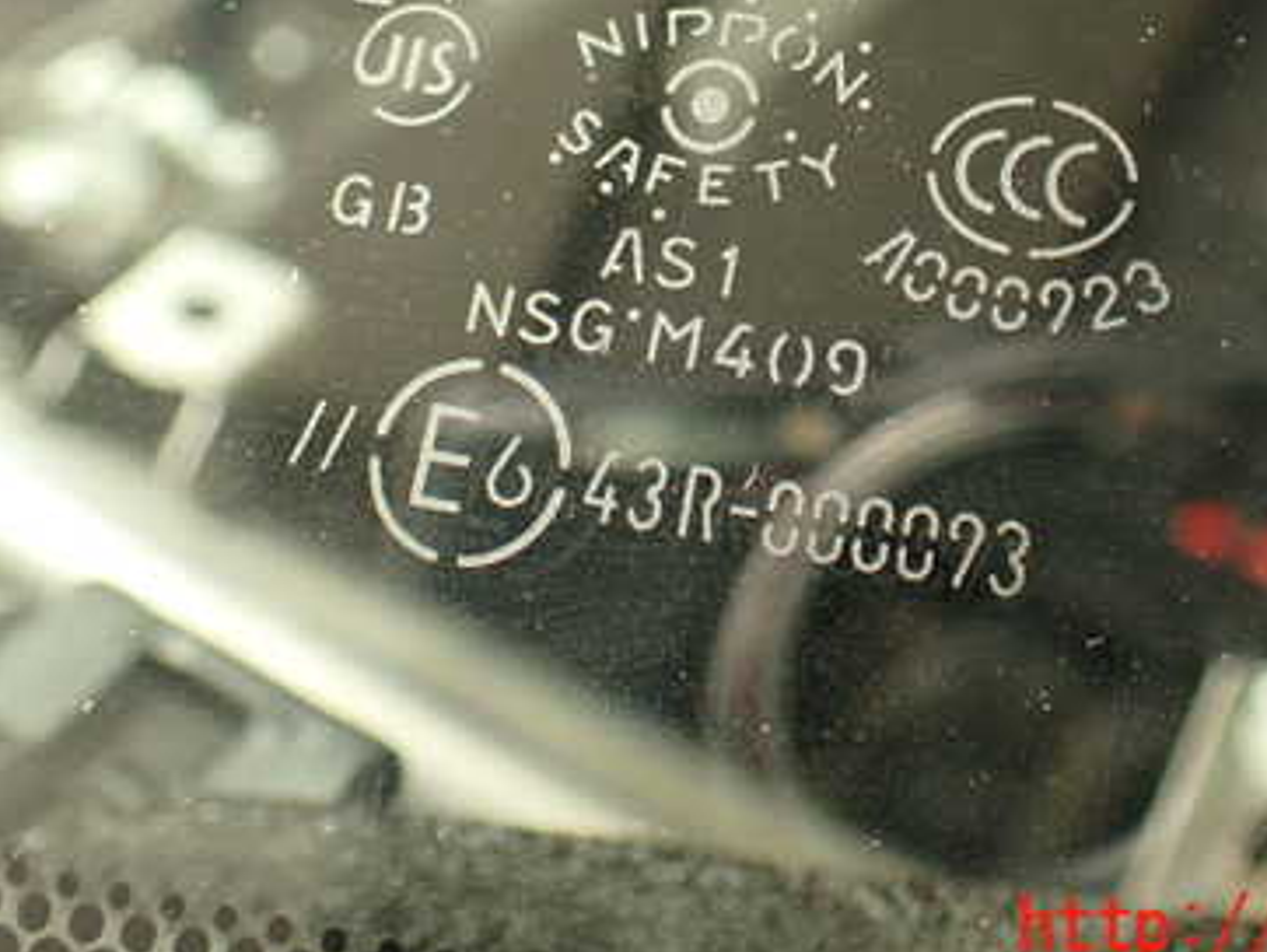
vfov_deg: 27.0
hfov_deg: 36.0
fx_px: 1941
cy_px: 186
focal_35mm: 53
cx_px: 760
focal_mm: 5.79
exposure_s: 1/60
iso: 200
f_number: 2.4
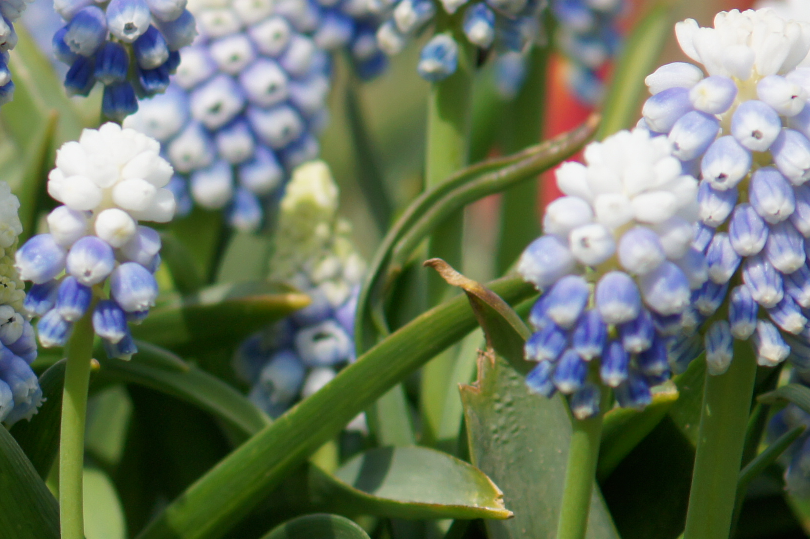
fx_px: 11220
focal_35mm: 499
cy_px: 478
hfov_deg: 4.1
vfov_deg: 2.8
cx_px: -134
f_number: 5.6
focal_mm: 120
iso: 200
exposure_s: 1/640
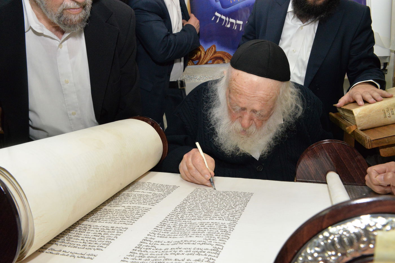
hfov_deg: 65.5
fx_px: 307
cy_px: 132
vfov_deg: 46.4
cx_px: 198
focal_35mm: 28
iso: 6400
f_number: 11
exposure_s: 1/200
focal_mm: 28
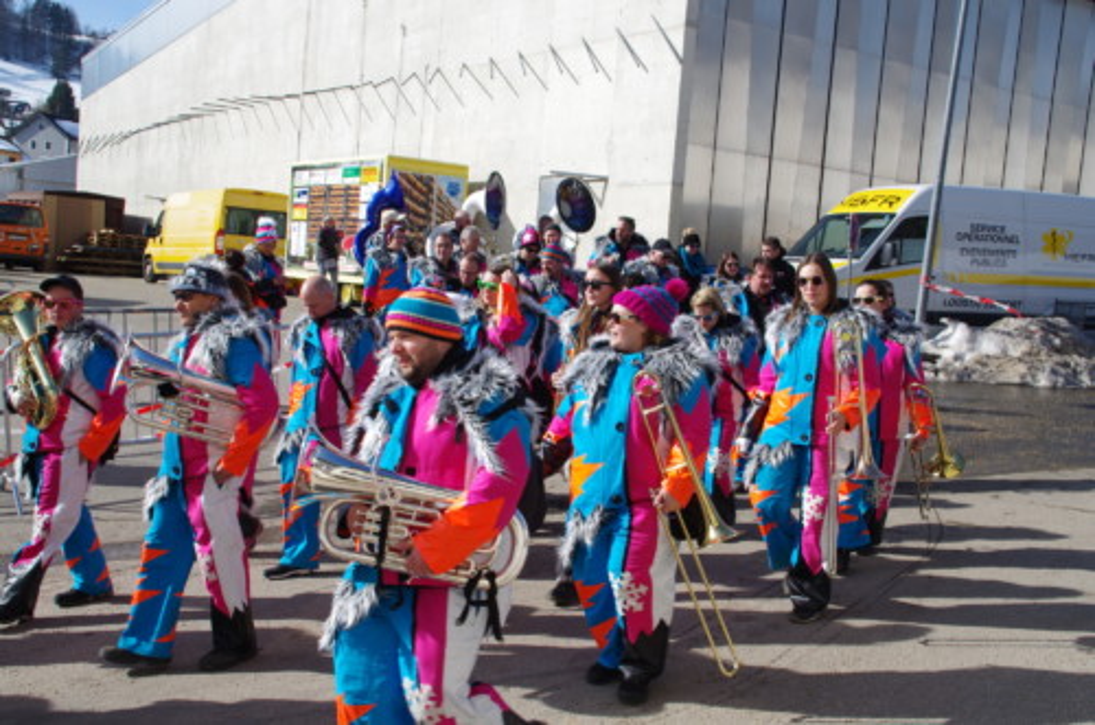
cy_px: 362
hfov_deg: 46.5
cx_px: 548
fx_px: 1275
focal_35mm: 42
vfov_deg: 31.7
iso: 100
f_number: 11
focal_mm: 28
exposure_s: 1/125
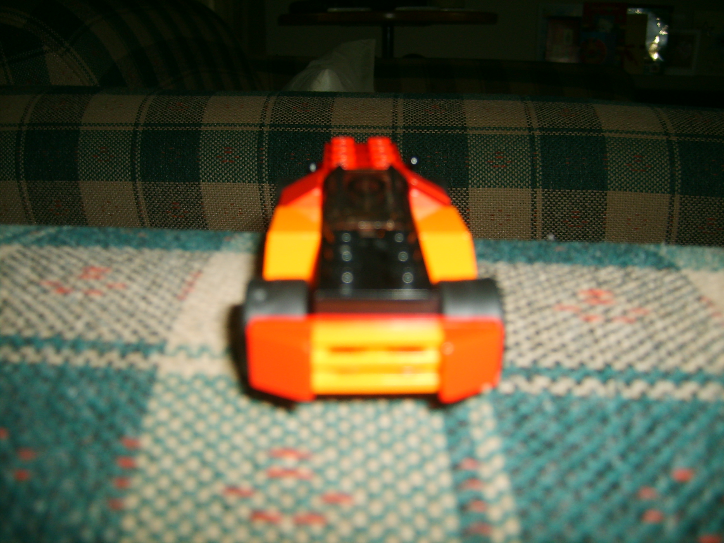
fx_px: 732
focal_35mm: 35
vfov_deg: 40.7
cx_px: 362
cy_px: 272
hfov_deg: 52.6
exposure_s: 1/30
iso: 100
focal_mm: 5.8
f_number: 2.8
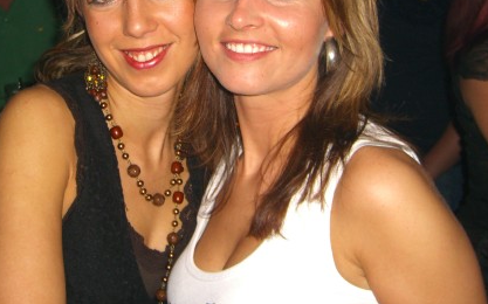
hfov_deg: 35.1
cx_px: 207
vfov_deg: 22.0
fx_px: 771
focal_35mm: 58
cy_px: 54
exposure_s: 1/60
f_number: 2.8
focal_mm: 7.9
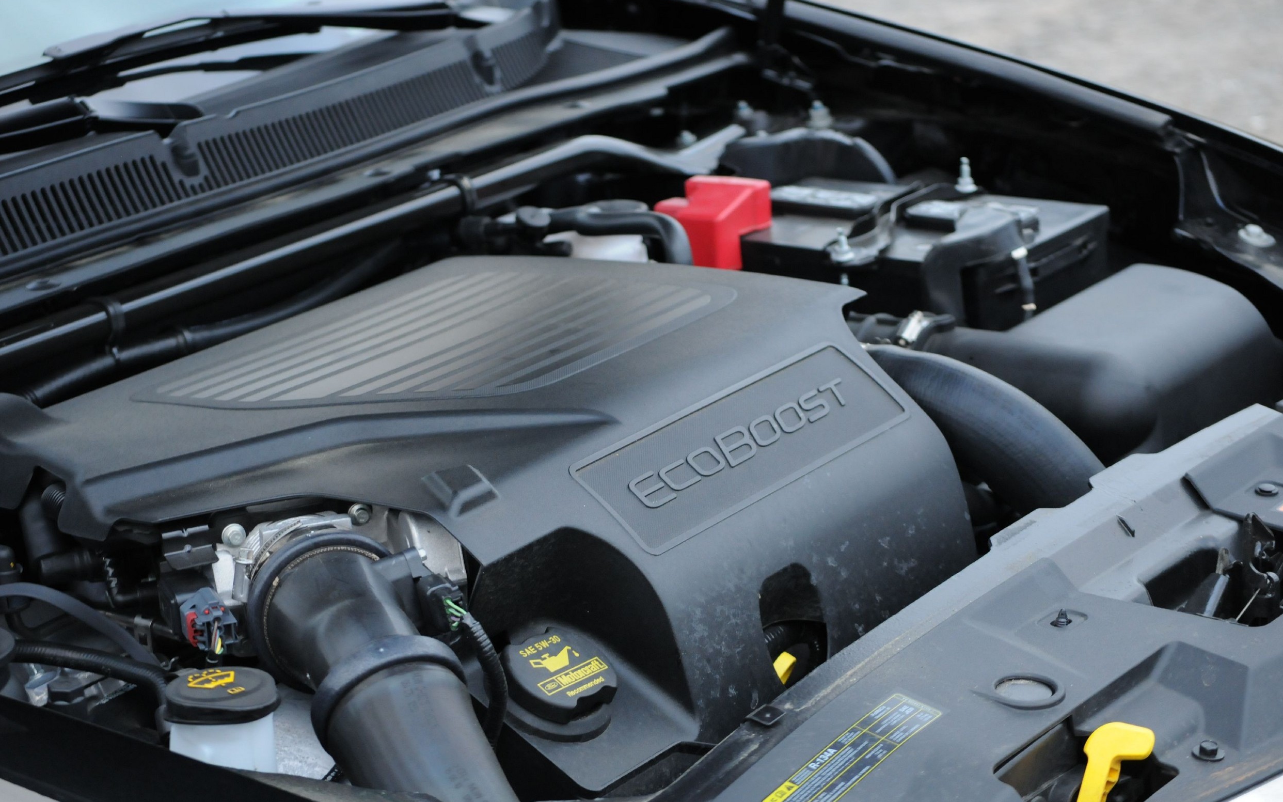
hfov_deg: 24.5
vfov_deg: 15.5
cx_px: 645
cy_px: 384
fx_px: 2955
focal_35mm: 85
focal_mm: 55
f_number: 4
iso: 1000
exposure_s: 1/50
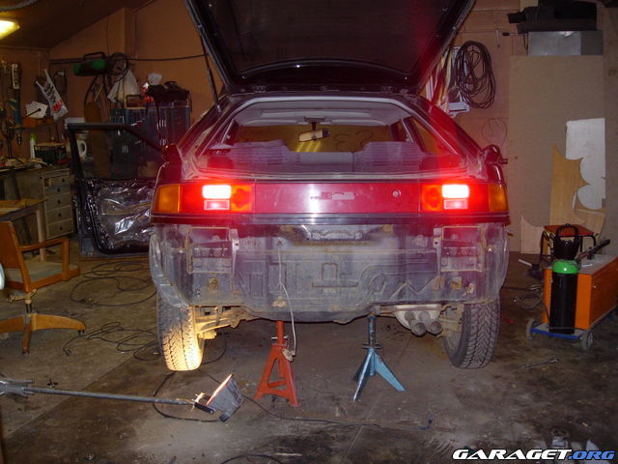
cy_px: 232
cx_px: 309
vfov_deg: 37.7
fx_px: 678
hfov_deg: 49.0
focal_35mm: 38
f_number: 2.8
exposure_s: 1/111
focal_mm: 7.8
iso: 137
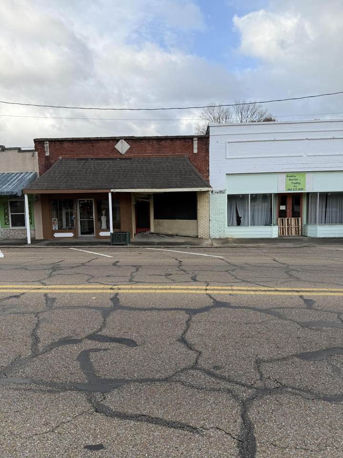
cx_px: 172
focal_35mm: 24
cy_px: 229
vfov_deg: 71.6
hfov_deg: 56.8
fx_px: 317
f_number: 1.78
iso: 80
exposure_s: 1/1901
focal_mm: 6.76
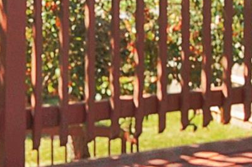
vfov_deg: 17.6
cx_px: 71
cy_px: 56
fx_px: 538
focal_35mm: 77
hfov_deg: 26.1
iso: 200
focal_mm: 10
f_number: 14
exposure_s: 1/15
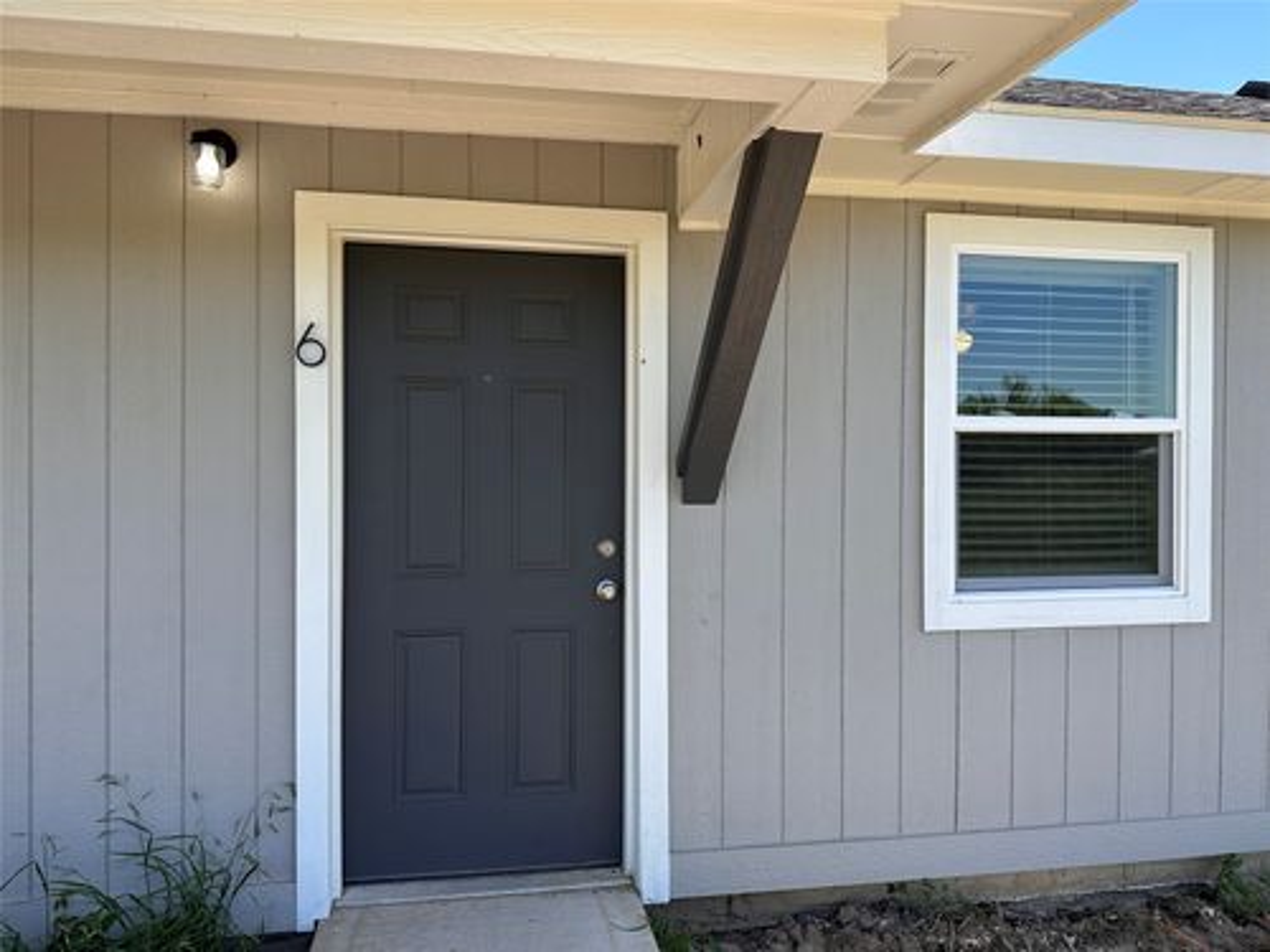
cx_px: 635
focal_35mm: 24
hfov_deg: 71.6
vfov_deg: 56.8
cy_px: 476
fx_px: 881
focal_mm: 6.86
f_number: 1.78
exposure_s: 1/1587
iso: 80
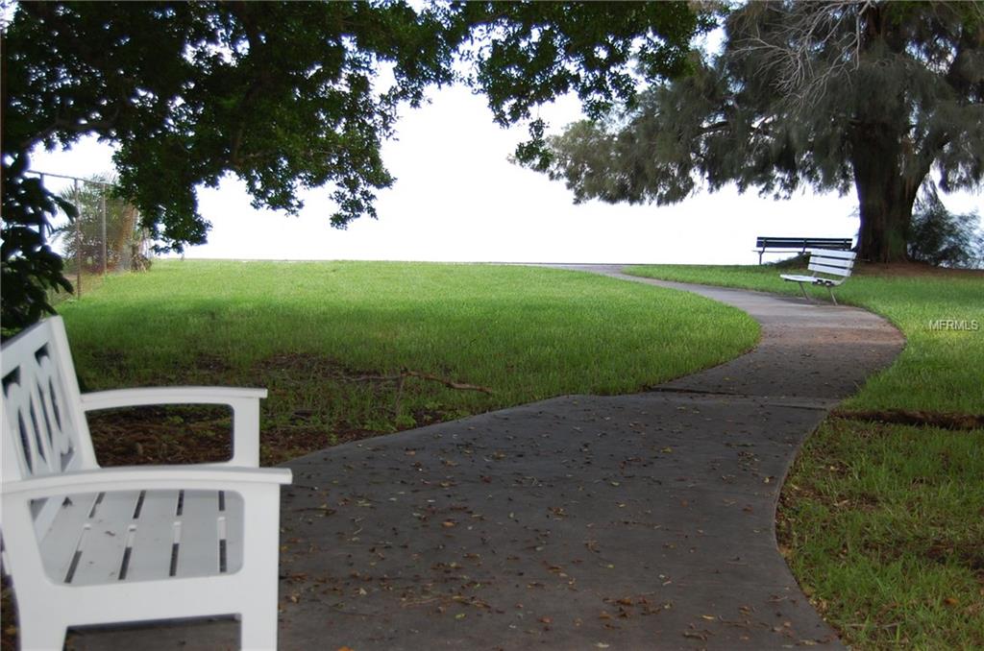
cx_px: 492
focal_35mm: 48
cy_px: 326
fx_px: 1309
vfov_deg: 27.9
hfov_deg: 41.2
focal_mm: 32
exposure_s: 1/400
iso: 400
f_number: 4.5
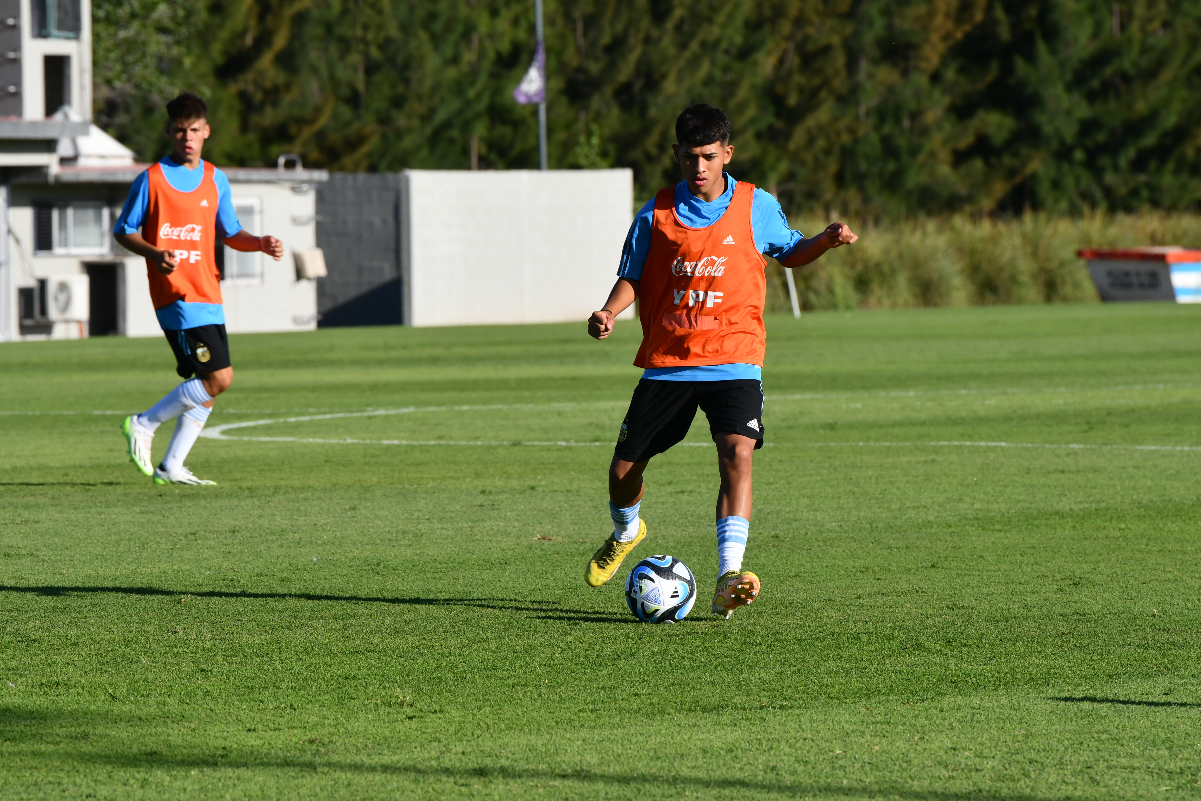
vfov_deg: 4.6
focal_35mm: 300
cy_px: 400
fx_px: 10008
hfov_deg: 6.9
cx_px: 600
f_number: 7.1
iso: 400
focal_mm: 200
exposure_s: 1/1600
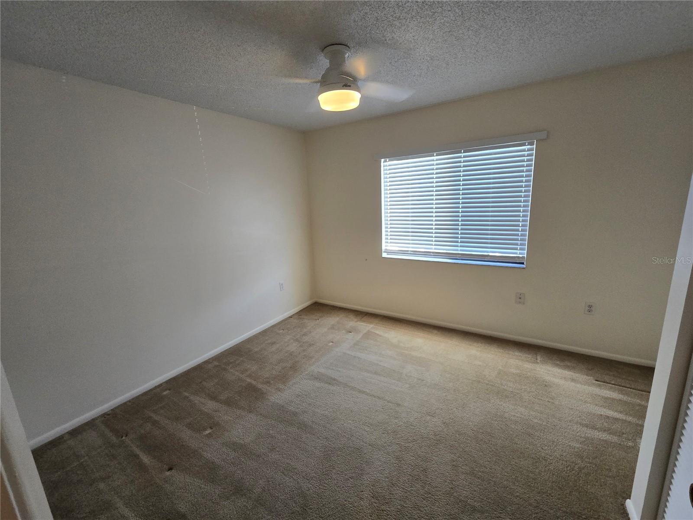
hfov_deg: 106.2
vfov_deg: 89.9
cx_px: 346
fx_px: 260
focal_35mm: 13
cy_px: 260
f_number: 2.2
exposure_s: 1/60
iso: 160
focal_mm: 2.2
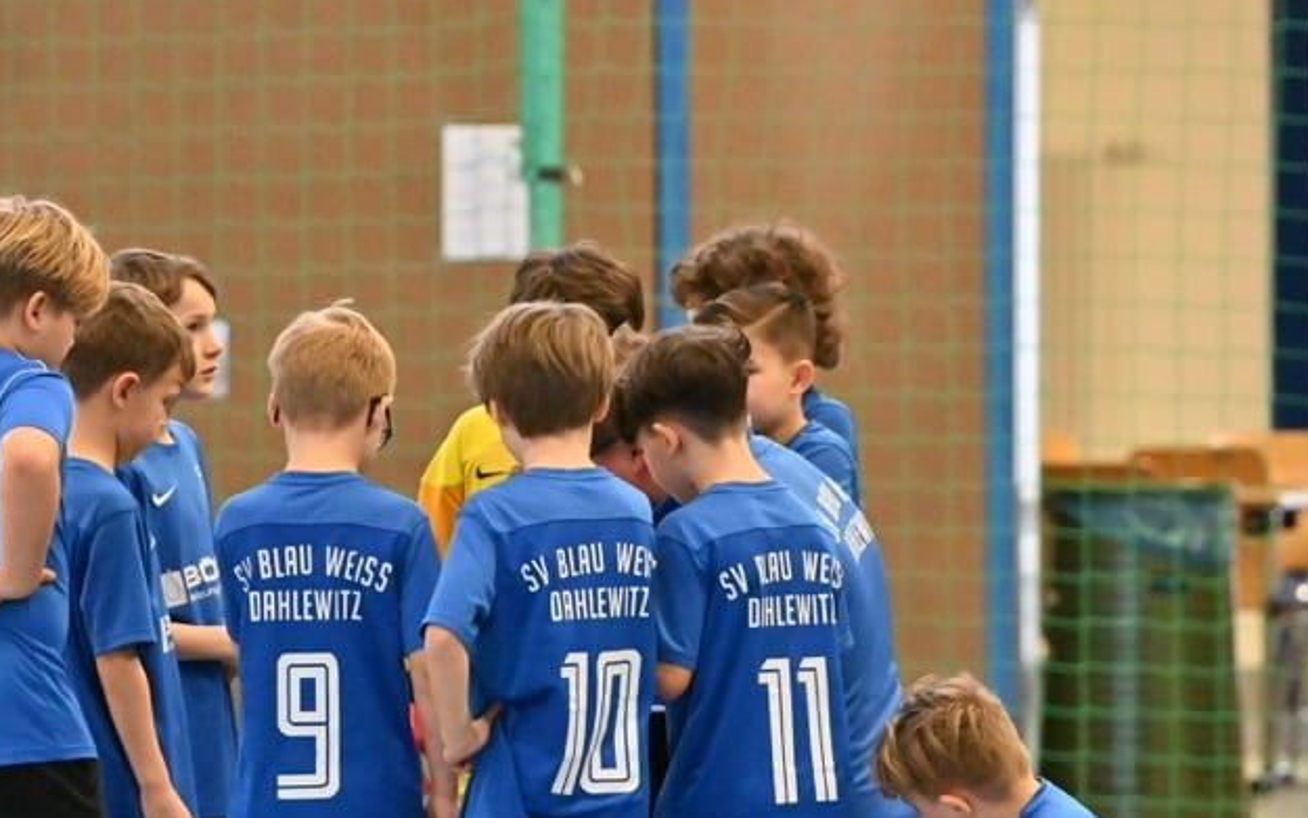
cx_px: 414
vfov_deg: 3.9
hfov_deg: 6.3
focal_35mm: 334
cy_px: 583
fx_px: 11909
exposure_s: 1/1000
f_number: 3.5
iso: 8000
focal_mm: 160
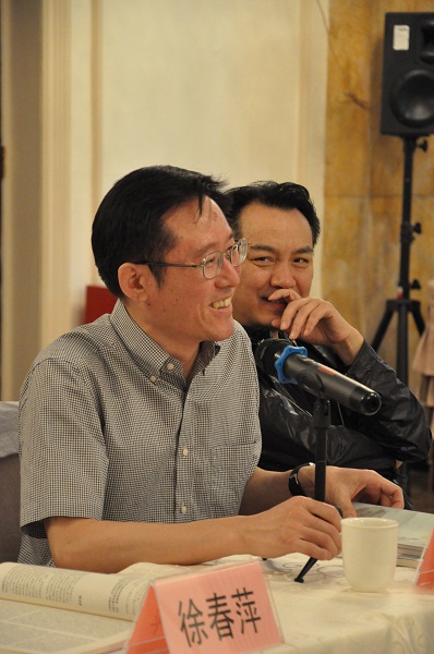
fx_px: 2504
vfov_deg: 14.9
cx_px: 217
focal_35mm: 138
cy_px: 327
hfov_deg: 9.9
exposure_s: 1/40
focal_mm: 92
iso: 3200
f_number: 5.6
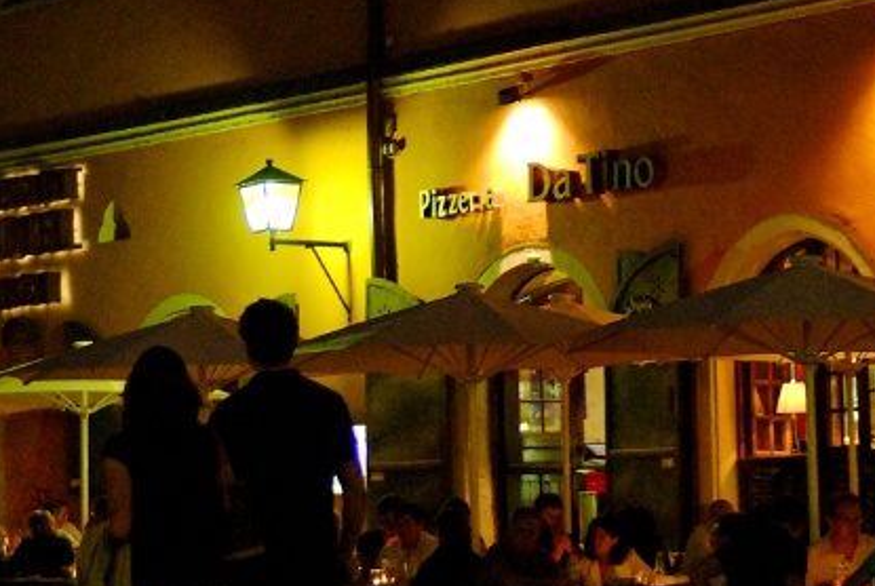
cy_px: -6
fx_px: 3481
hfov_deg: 14.3
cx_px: 409
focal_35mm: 143
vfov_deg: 9.6
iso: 720
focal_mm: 30
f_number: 1.4
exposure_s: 1/60
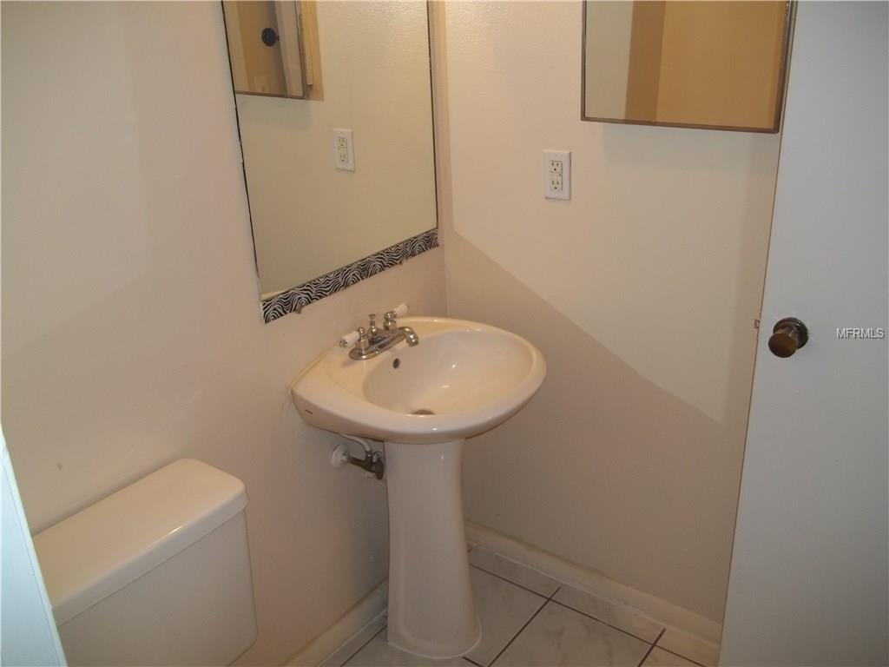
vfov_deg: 44.2
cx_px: 444
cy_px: 334
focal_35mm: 32
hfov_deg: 56.8
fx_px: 822
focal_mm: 5.7
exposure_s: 1/30
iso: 64
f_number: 2.9
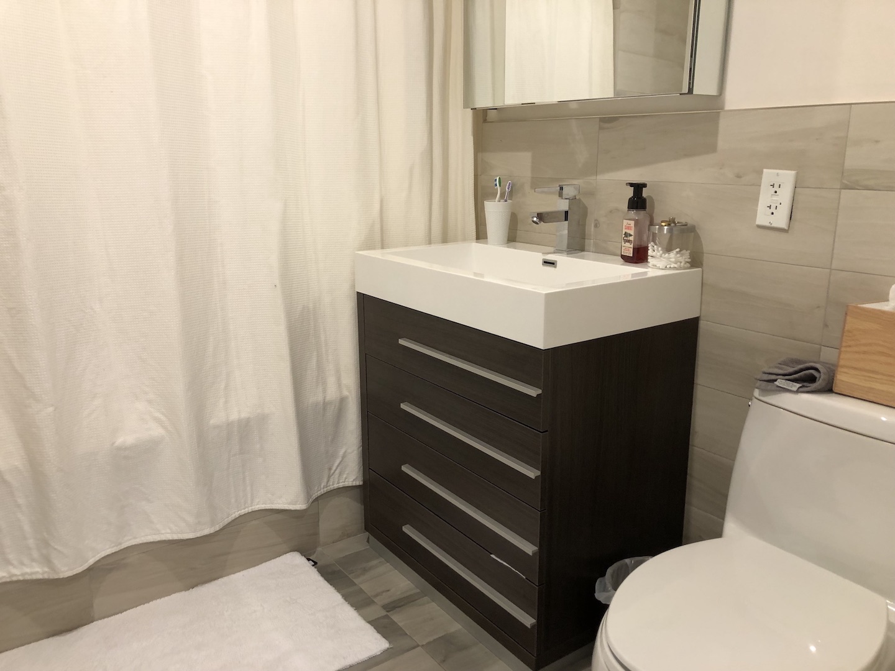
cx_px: 448
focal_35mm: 29
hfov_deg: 61.7
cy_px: 336
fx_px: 750
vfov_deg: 48.2
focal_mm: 3.99
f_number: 1.8
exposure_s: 1/15
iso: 40
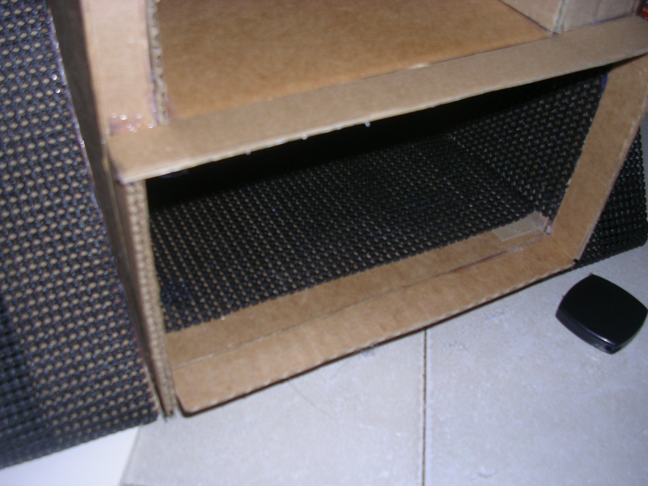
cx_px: 324
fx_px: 711
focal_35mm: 38
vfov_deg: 37.7
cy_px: 243
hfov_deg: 49.0
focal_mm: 5.8
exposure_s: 1/60.1
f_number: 2.8
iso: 50
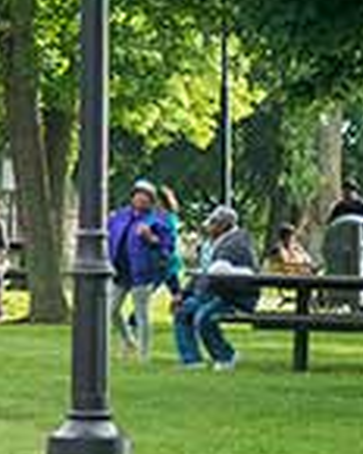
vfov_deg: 7.3
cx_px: -160
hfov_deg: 5.9
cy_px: -20
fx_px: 3518
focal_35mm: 262
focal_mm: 70
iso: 400
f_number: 4
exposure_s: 1/1500
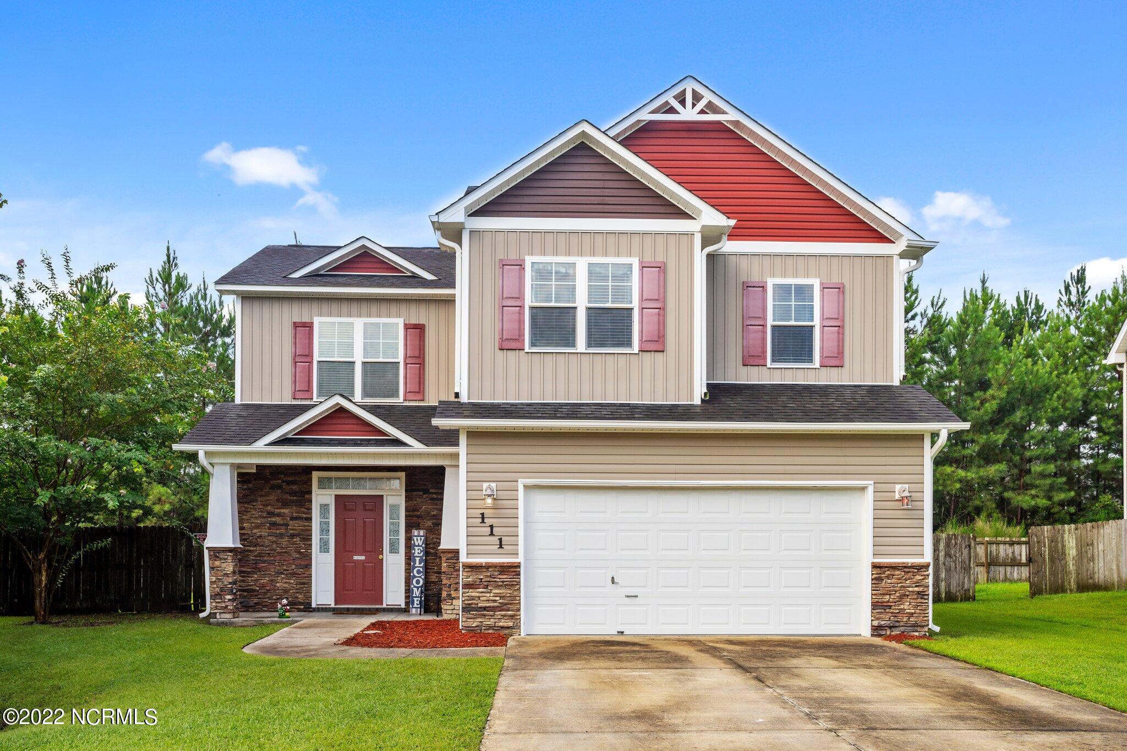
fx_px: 939
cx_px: 564
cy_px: 376
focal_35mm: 30
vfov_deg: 43.6
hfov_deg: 61.9
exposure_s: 1/250
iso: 125
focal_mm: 30
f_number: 8
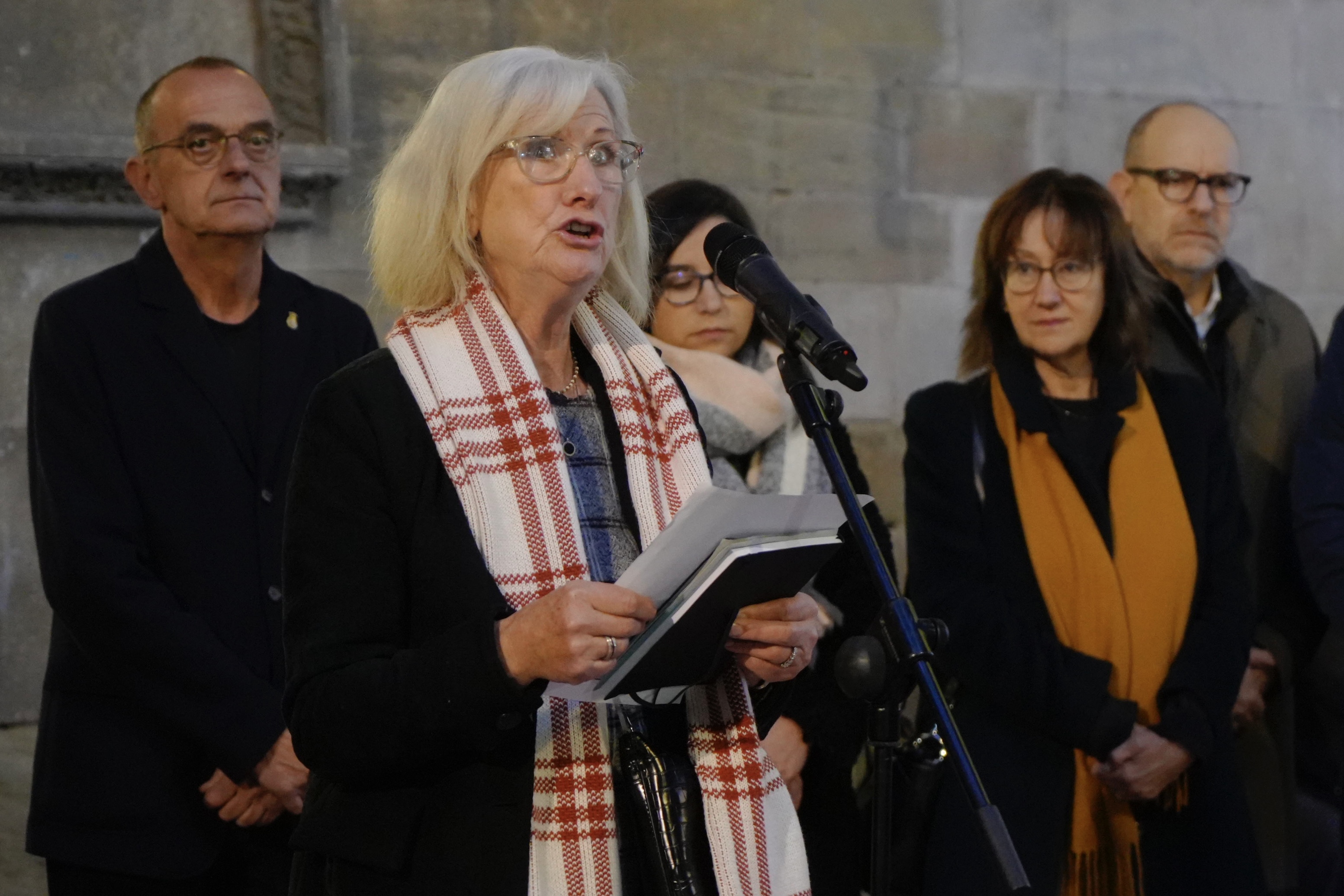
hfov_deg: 19.5
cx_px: 672
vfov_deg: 13.0
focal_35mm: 105
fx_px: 3920
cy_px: 448
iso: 6400
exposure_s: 1/100
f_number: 4
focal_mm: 70
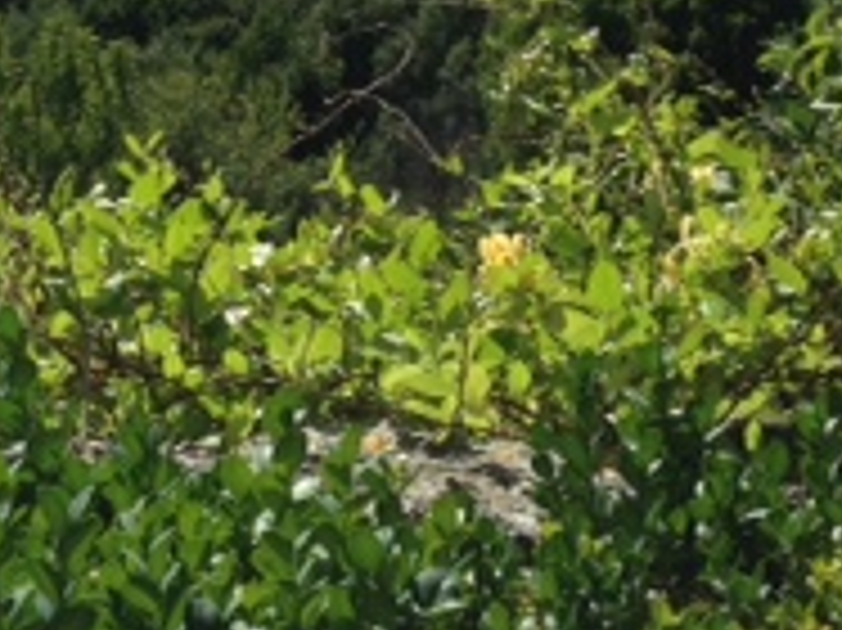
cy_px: -14
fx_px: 2747
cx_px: 248
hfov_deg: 17.4
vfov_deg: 12.9
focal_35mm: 113
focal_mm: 4.12
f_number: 2.4
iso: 50
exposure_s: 1/1869
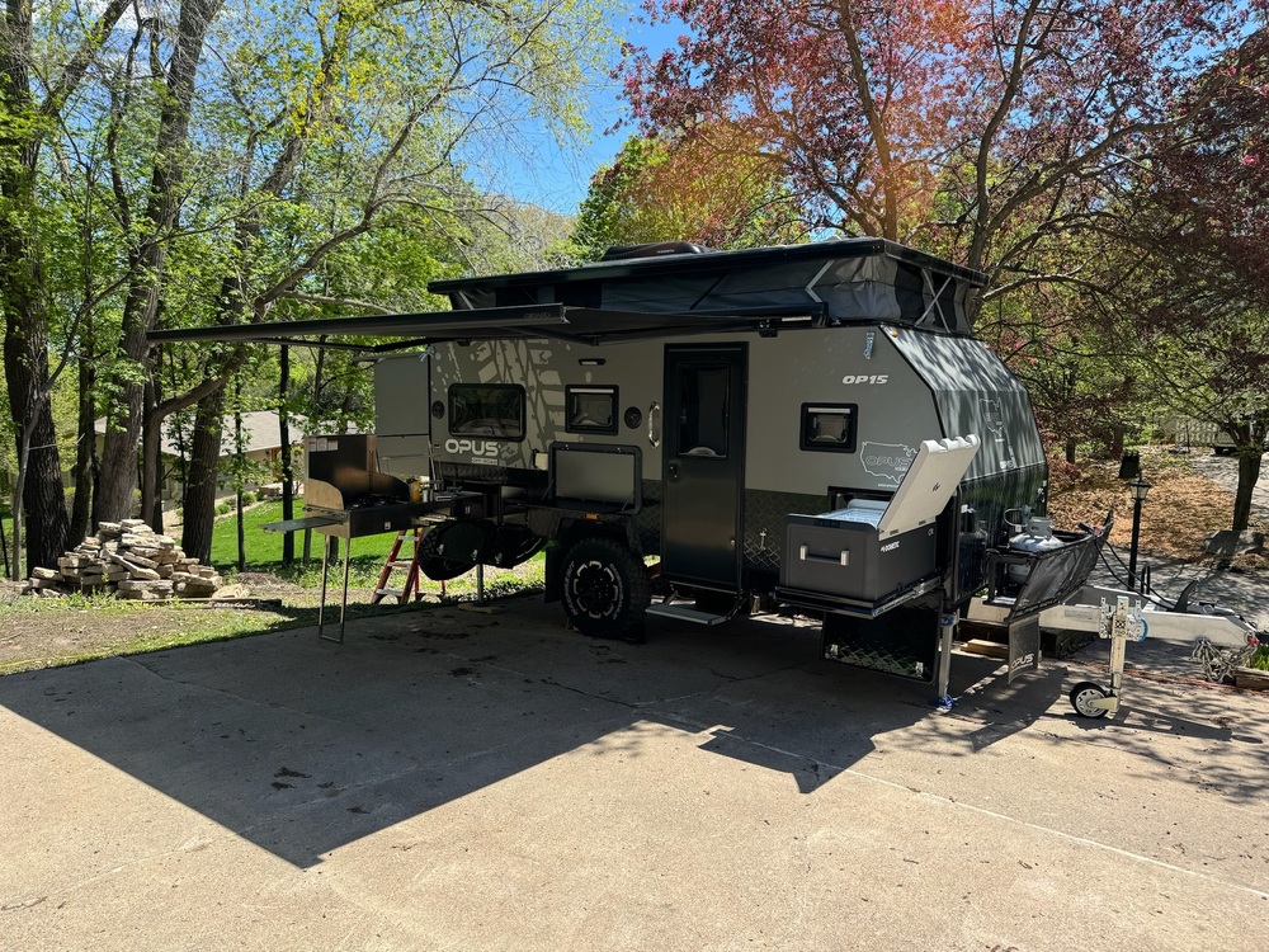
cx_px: 634
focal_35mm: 24
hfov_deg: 71.6
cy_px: 476
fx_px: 880
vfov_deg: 56.8
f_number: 1.78
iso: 80
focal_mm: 6.76
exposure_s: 1/1637
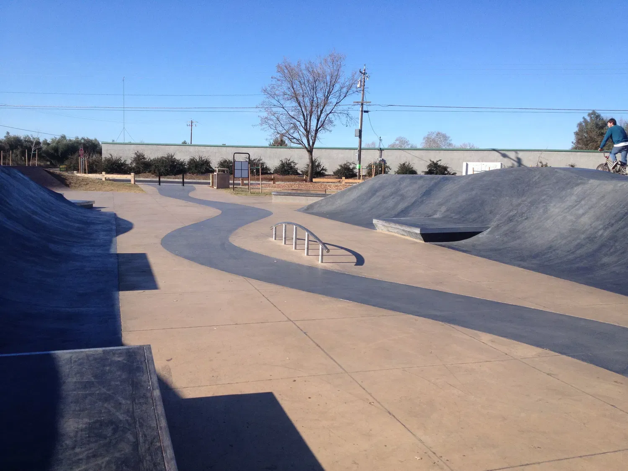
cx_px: 314
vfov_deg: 40.7
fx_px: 635
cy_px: 236
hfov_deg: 52.6
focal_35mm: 35
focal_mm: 4.28
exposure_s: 1/1577
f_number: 2.4
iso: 50
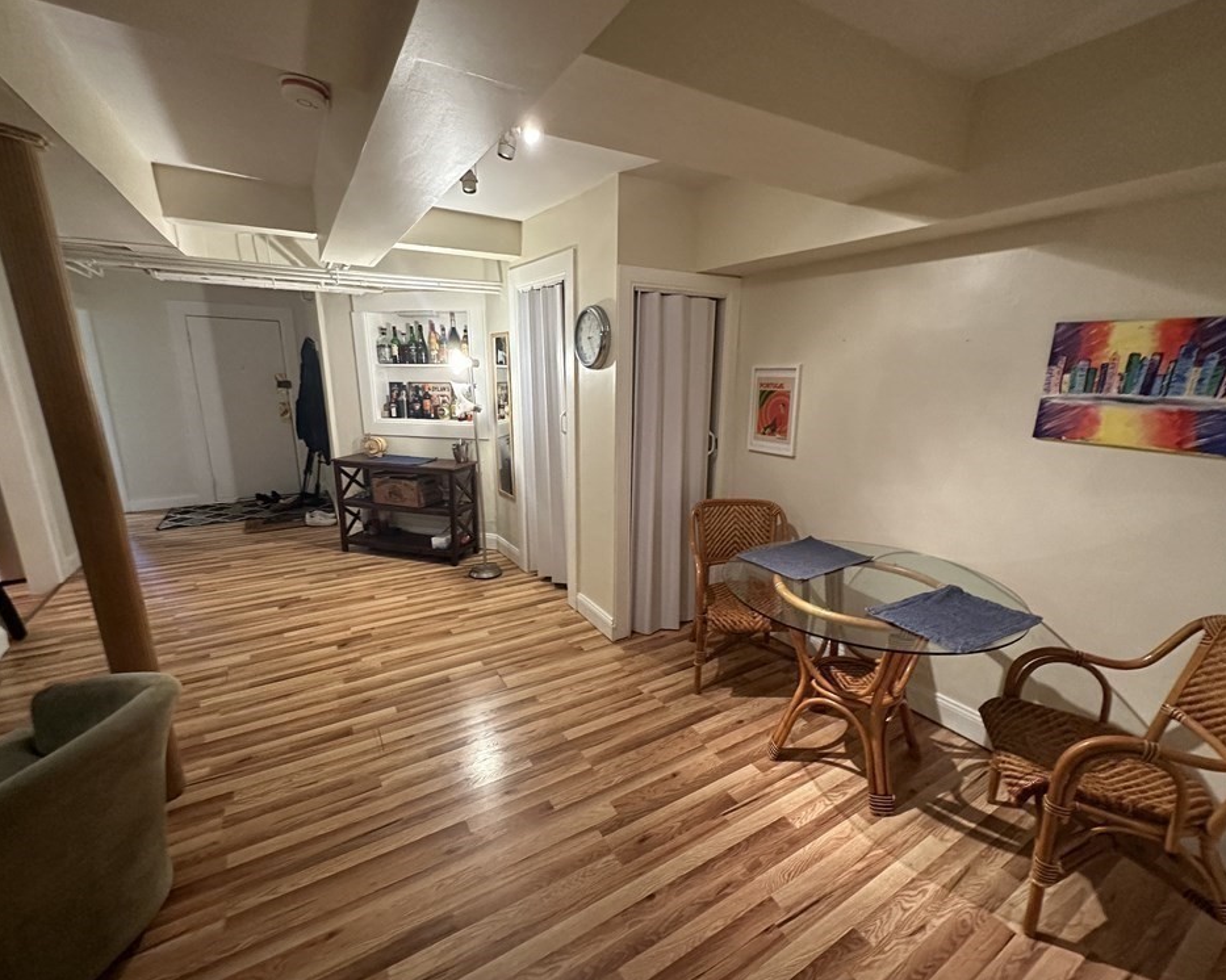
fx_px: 544
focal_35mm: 15
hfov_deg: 96.8
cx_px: 623
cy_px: 499
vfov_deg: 84.0
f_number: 2.2
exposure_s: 1/60
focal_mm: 2.22
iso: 800
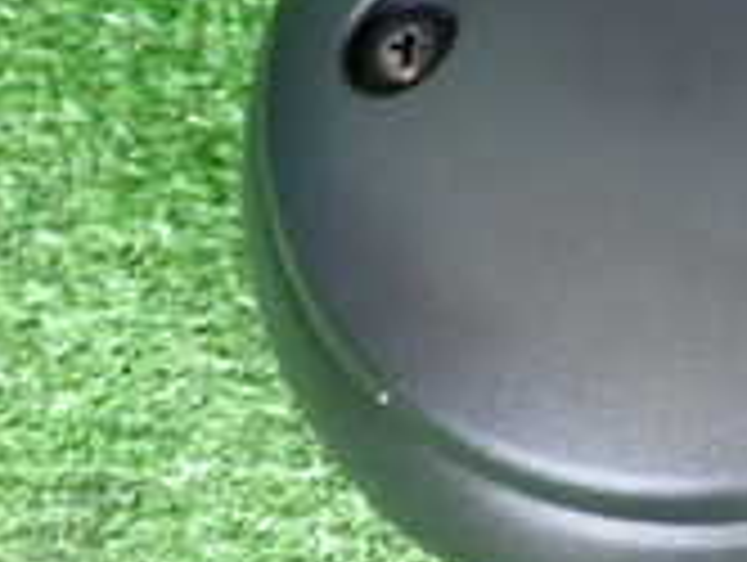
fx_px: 2809
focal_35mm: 130
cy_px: -90
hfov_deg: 14.3
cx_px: 1053
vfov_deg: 11.2
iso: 800
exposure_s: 1/50
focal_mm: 6.37
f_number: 2.5
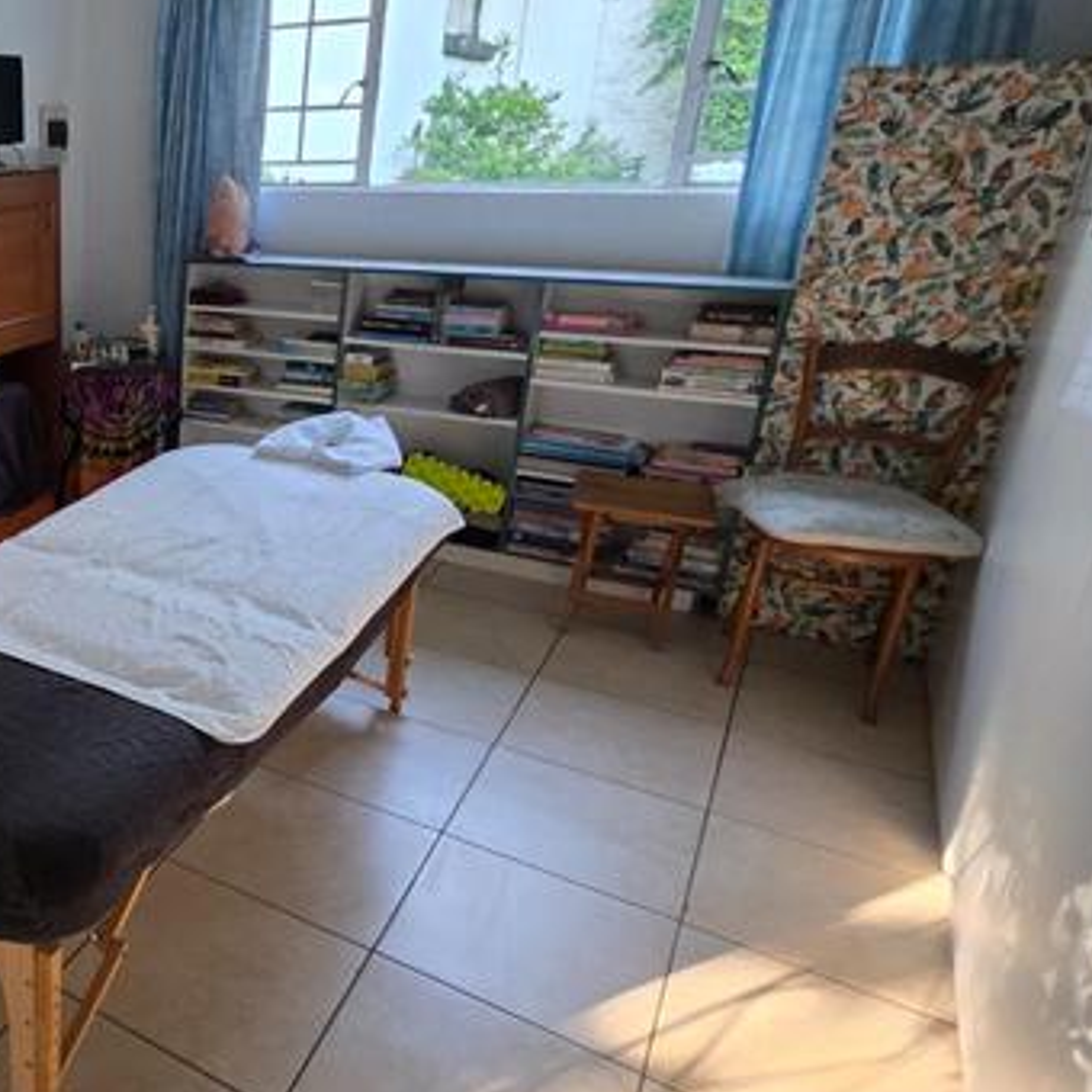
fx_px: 964
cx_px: -48
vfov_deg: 59.0
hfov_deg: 46.9
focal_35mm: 27
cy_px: 498
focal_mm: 2.2
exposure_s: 1/100
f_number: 1.9
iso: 250
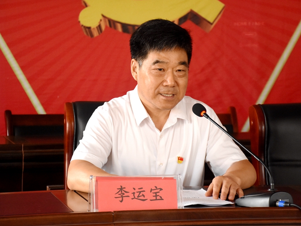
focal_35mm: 131
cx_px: 152
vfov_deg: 11.3
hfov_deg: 15.1
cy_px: 112
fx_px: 1139
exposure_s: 1/160
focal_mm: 80
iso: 2500
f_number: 5.6
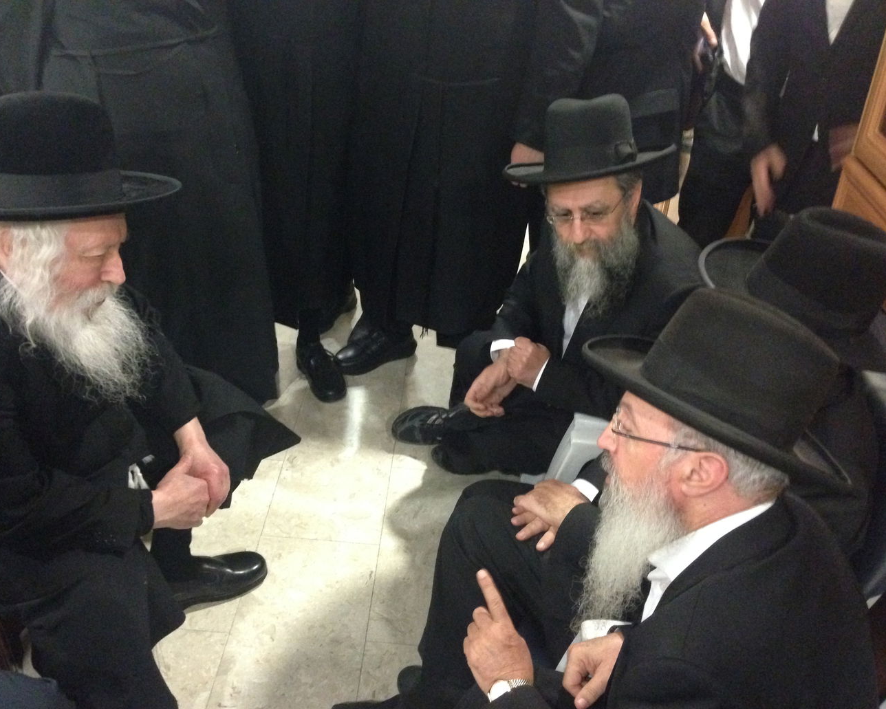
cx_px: 407
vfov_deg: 42.2
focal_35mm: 35
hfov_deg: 51.5
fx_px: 918
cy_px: 360
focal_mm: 4.12
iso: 800
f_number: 2.4
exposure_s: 1/15
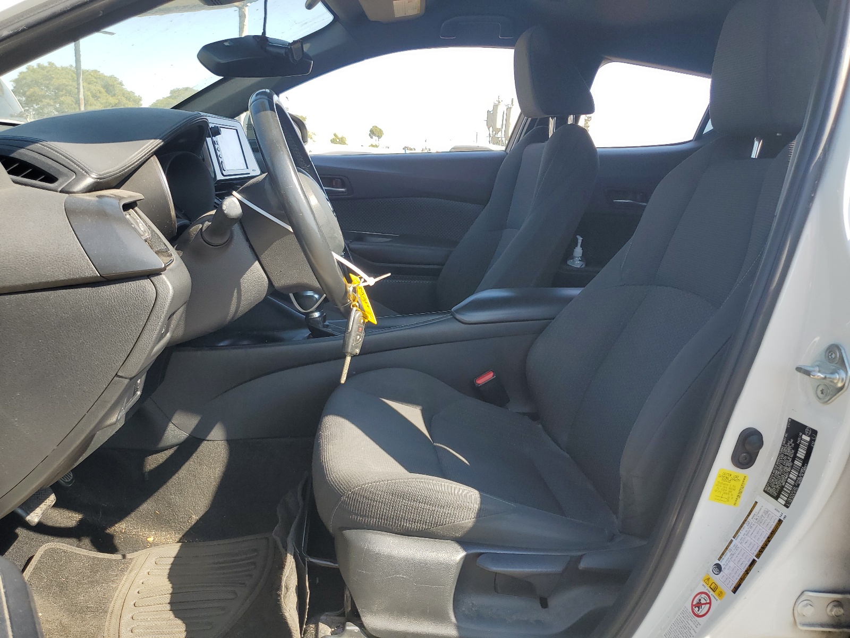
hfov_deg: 67.3
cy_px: 319
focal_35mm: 26
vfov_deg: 53.1
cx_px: 425
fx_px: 638
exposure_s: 1/625
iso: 50
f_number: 1.5
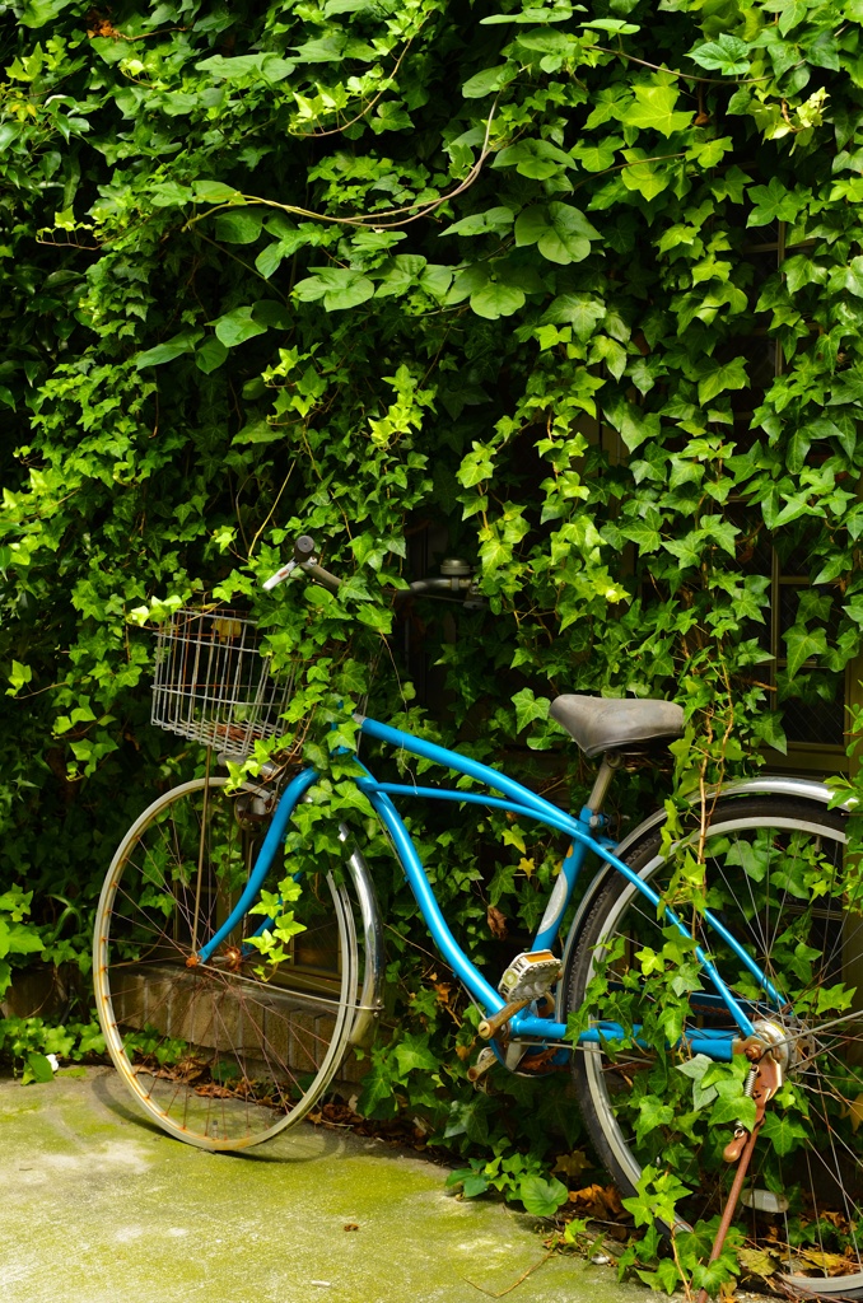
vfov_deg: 37.9
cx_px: 432
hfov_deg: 25.6
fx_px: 1897
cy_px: 652
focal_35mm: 52
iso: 100
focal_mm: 35
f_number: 8
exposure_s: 1/30
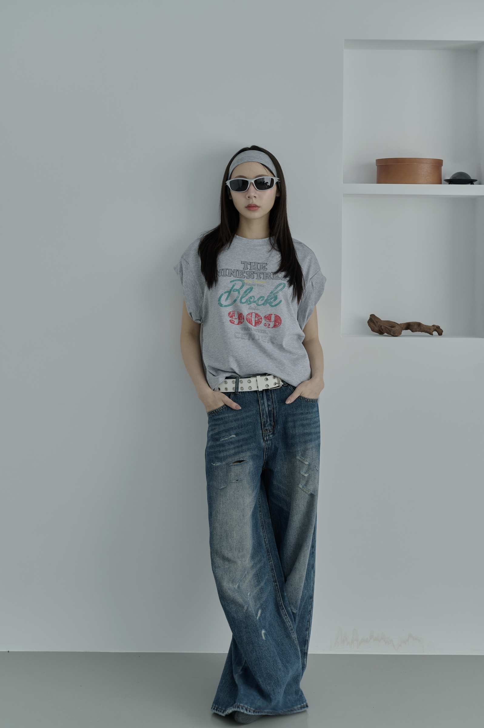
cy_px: 364
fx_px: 1010
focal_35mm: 50
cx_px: 242
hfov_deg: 27.0
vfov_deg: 39.6
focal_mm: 50
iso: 800
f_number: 3.5
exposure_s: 1/125
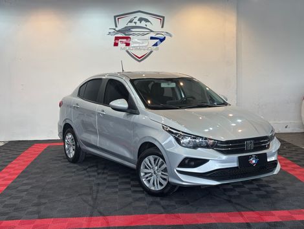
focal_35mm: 52
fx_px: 457
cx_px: 152
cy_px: 114
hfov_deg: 36.8
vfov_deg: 28.1
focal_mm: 5.96
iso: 32
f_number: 1.6
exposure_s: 1/120
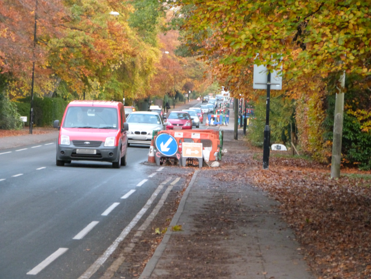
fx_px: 2101
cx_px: 186
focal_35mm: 196
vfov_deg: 7.6
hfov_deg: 10.1
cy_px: 140
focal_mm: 35.3
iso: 500
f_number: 3.8
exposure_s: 1/160
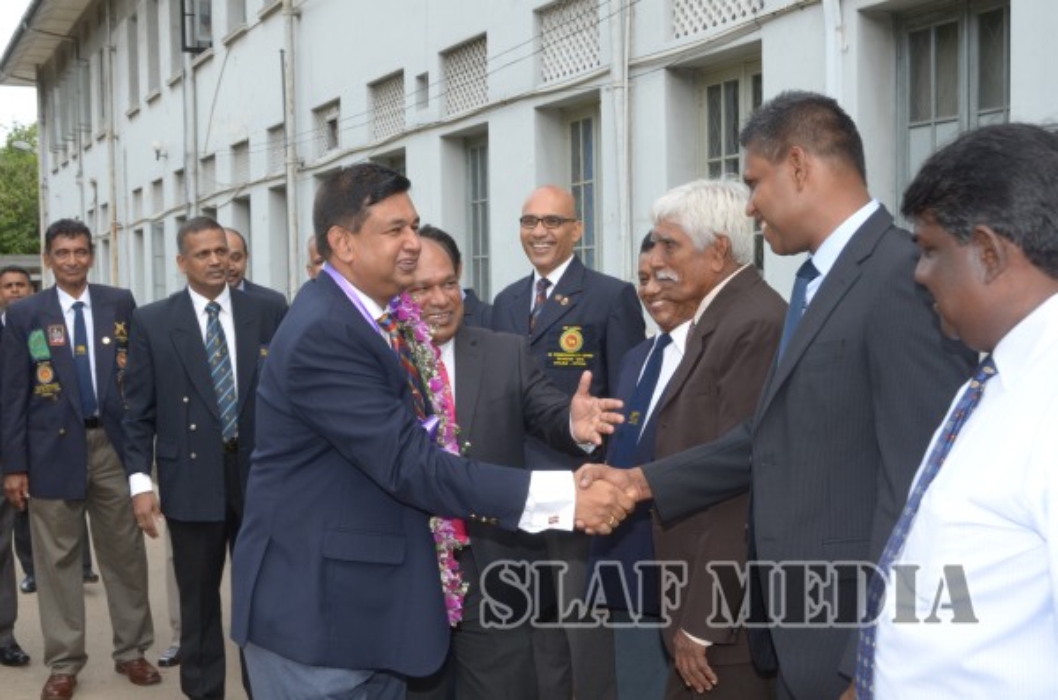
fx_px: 1275
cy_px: 350
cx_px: 529
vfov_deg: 30.7
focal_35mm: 44
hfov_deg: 45.1
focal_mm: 29
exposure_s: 1/160
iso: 320
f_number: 8
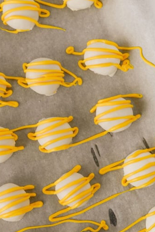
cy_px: 101
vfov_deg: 20.0
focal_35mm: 102
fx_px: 660
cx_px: 7
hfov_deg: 13.3
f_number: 4
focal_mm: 50
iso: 160
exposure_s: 1/200
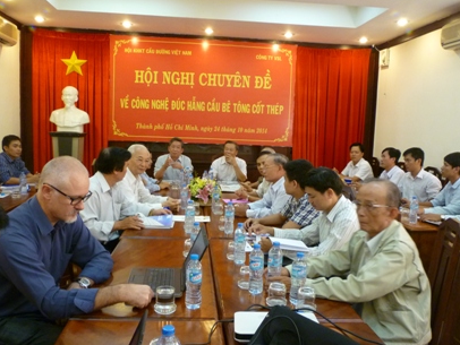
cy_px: 182
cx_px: 231
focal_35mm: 32
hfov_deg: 56.8
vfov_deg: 44.2
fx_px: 425
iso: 400
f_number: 3.3
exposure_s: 1/30
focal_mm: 5.2
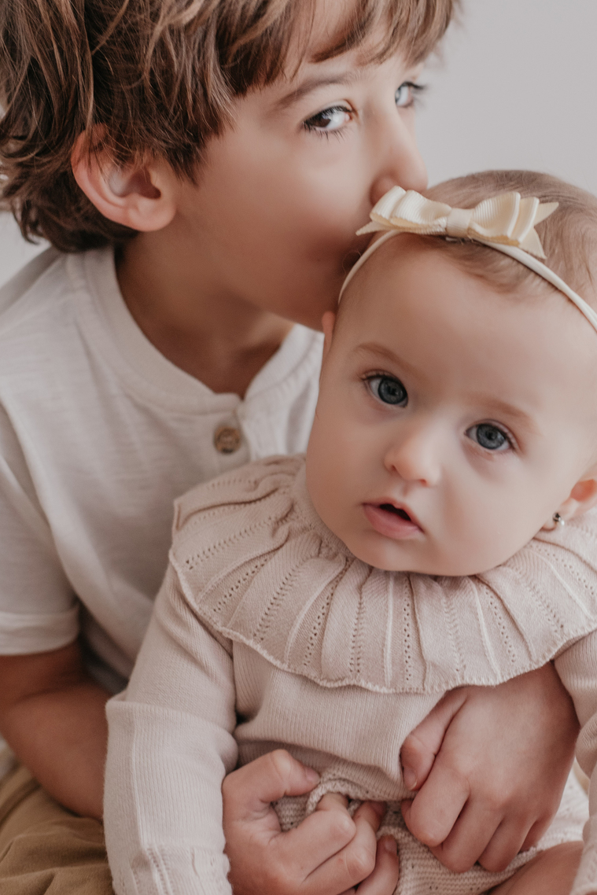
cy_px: 430
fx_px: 1964
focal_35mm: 79
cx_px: 409
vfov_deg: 25.7
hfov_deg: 17.2
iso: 500
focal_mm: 50
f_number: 2.8
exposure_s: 1/125
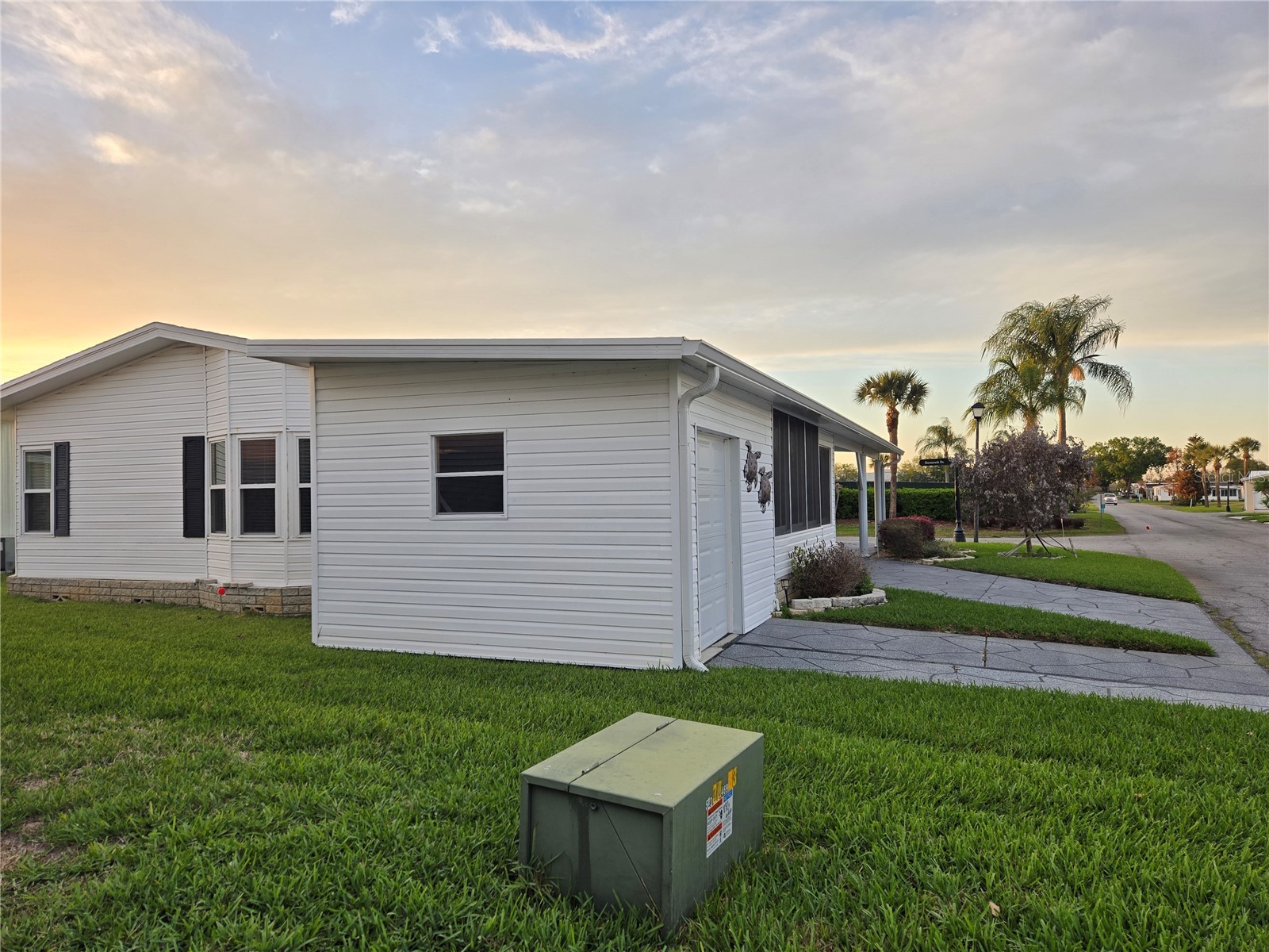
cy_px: 476
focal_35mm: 23
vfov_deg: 58.9
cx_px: 634
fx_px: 843
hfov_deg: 73.9
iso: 25
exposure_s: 1/278
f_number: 1.8
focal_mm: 5.4
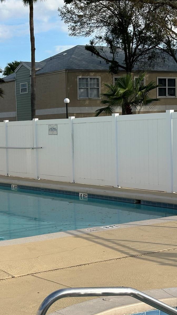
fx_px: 584
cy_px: 157
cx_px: 4
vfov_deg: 30.2
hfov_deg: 16.9
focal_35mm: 70
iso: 64
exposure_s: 1/3876
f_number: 1.78
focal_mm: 6.86
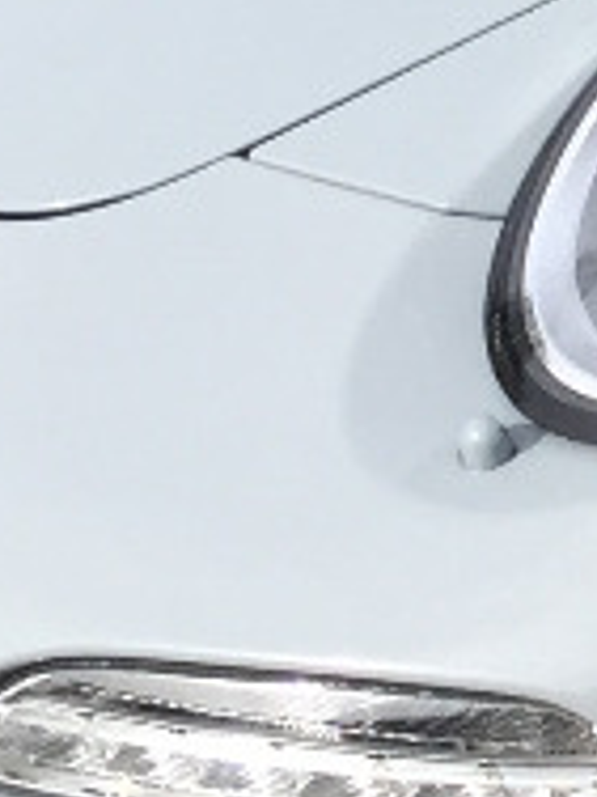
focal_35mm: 222
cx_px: 1969
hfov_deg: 6.0
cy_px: -348
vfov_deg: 8.7
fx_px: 5105
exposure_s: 1/1522
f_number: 2.2
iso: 32
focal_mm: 4.15
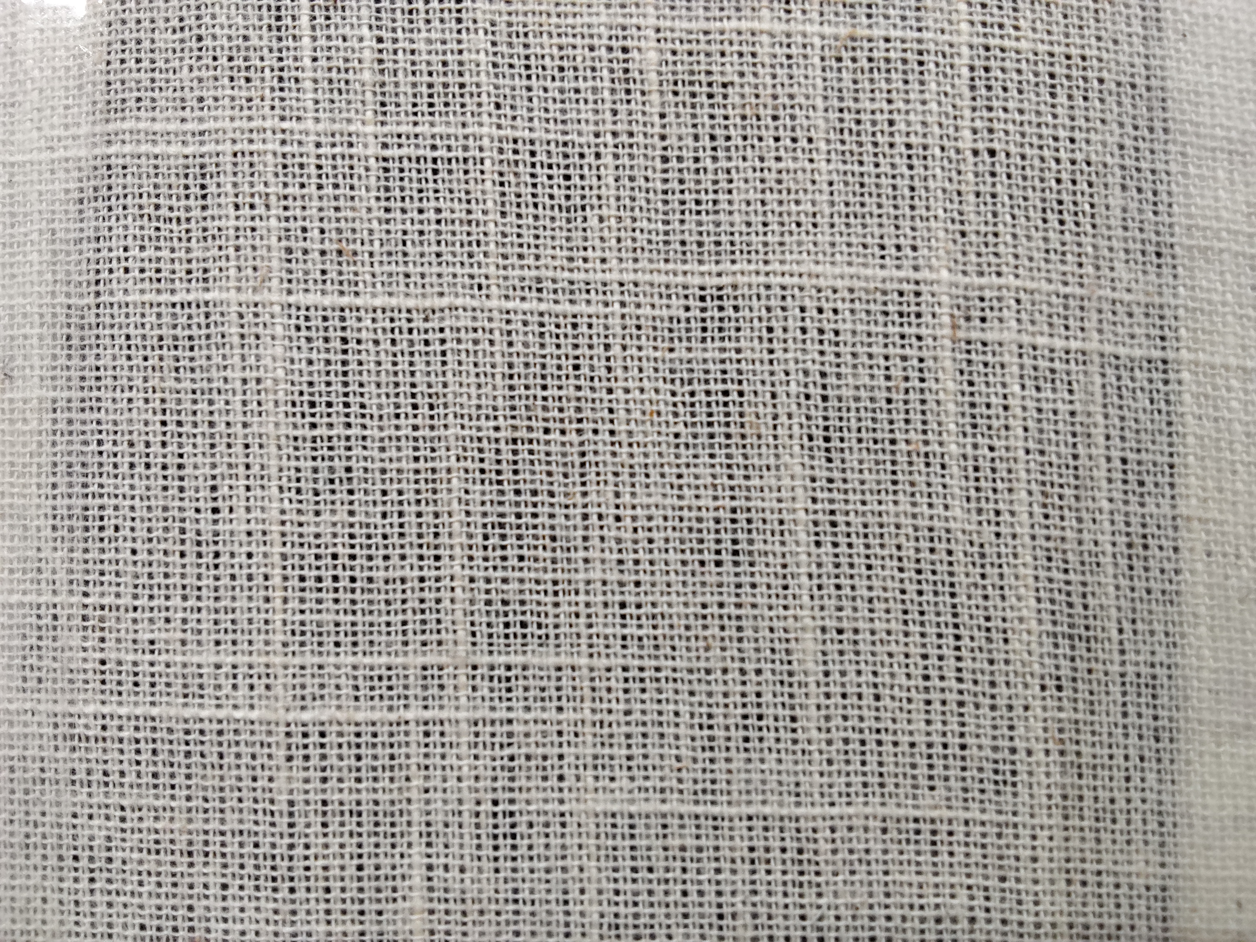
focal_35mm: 26
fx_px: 943
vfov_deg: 53.1
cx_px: 628
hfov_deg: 67.3
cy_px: 471
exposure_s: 1/50
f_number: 2
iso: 160
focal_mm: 2.78
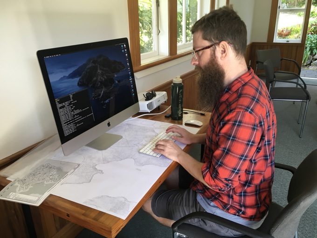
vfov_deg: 48.2
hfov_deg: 61.7
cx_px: 158
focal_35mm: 29
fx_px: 266
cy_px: 119
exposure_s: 1/33
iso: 32
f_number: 2.2
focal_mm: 4.15
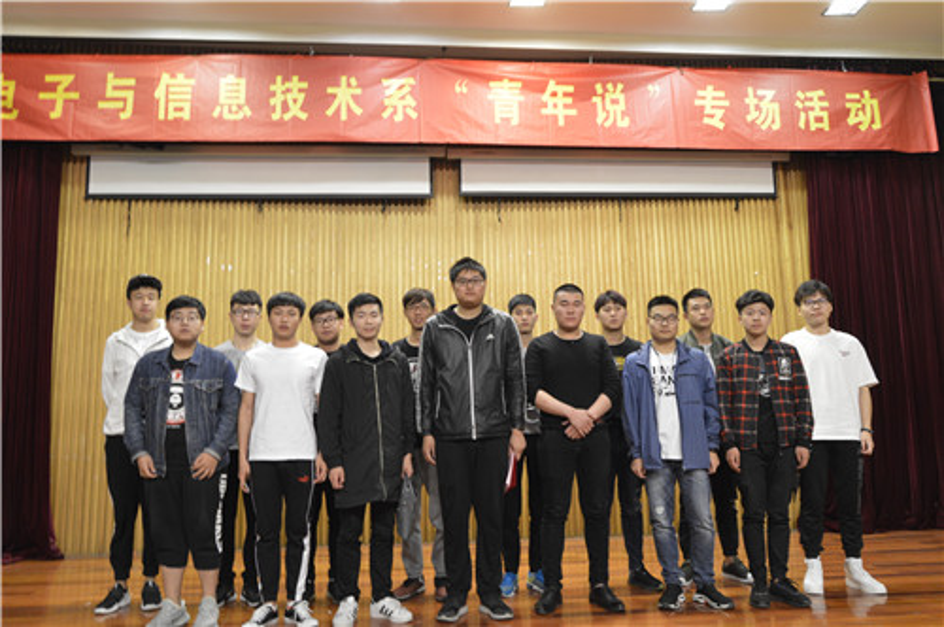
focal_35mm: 27
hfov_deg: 67.4
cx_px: 472
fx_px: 707
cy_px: 314
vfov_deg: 47.8
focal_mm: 18
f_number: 7.1
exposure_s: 1/15
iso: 800
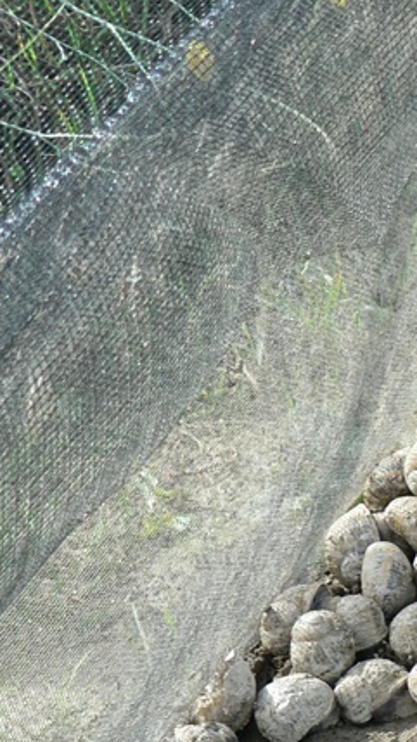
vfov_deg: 16.5
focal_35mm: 130
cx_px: 479
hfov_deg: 9.2
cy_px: 491
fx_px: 2558
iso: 80
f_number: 3.2
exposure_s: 1/100
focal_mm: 10.7
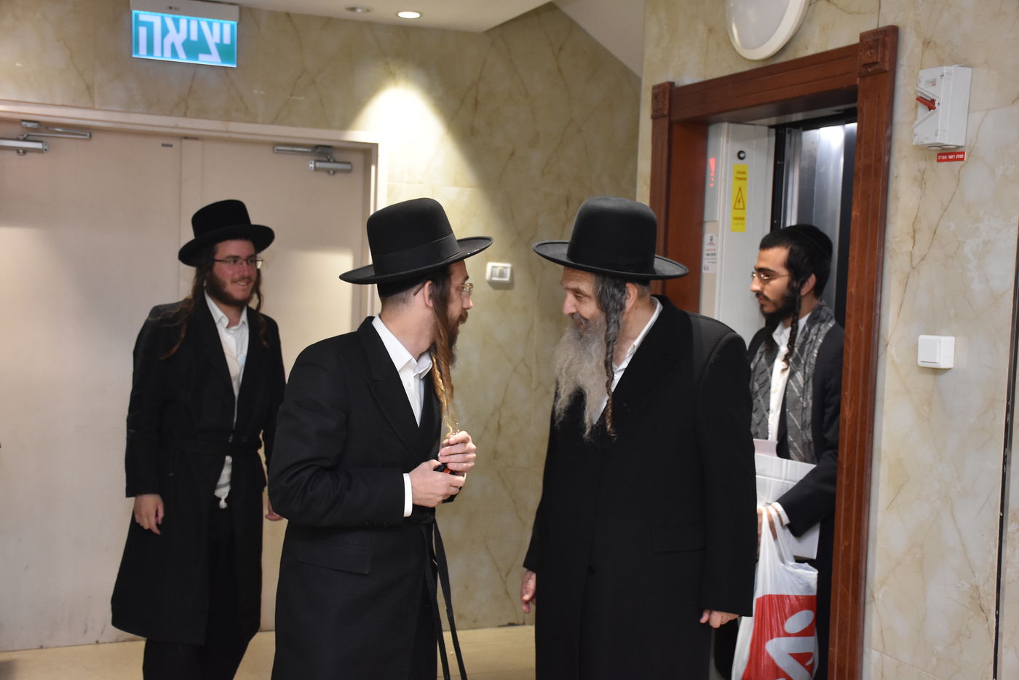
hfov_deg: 43.6
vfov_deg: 29.9
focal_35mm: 45
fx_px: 1274
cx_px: 510
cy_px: 340
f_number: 5.6
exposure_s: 1/100
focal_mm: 30
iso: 1600
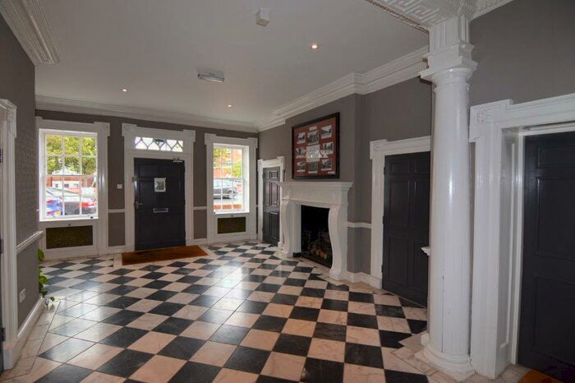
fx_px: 263
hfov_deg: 95.0
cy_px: 192
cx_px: 288
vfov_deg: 72.0
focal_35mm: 16
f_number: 4
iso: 400
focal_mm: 11
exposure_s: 1/60
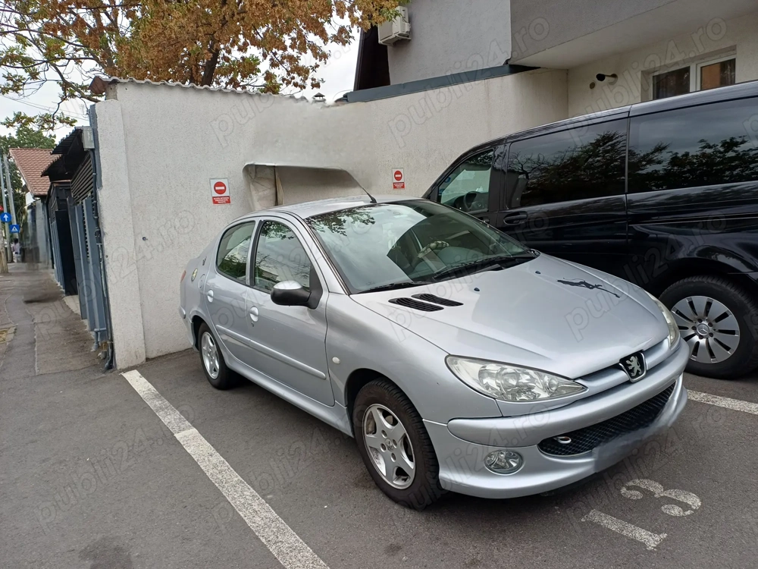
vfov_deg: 54.9
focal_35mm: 25
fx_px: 547
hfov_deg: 69.4
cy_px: 284
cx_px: 379
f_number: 1.8
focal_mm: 4.65
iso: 50
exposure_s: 1/189
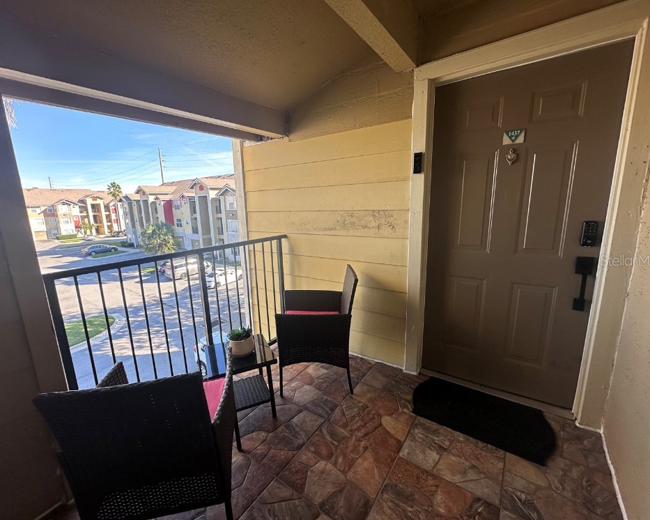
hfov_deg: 96.7
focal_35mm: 15
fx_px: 289
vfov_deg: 84.0
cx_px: 309
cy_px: 260
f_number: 2.2
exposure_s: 1/203
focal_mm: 2.22
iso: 40
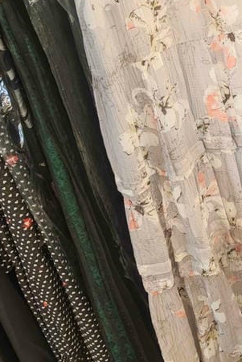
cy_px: 59
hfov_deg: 26.0
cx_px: 279
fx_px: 474
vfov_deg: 39.8
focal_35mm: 47
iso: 320
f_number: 1.8
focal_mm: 2.03
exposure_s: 1/30
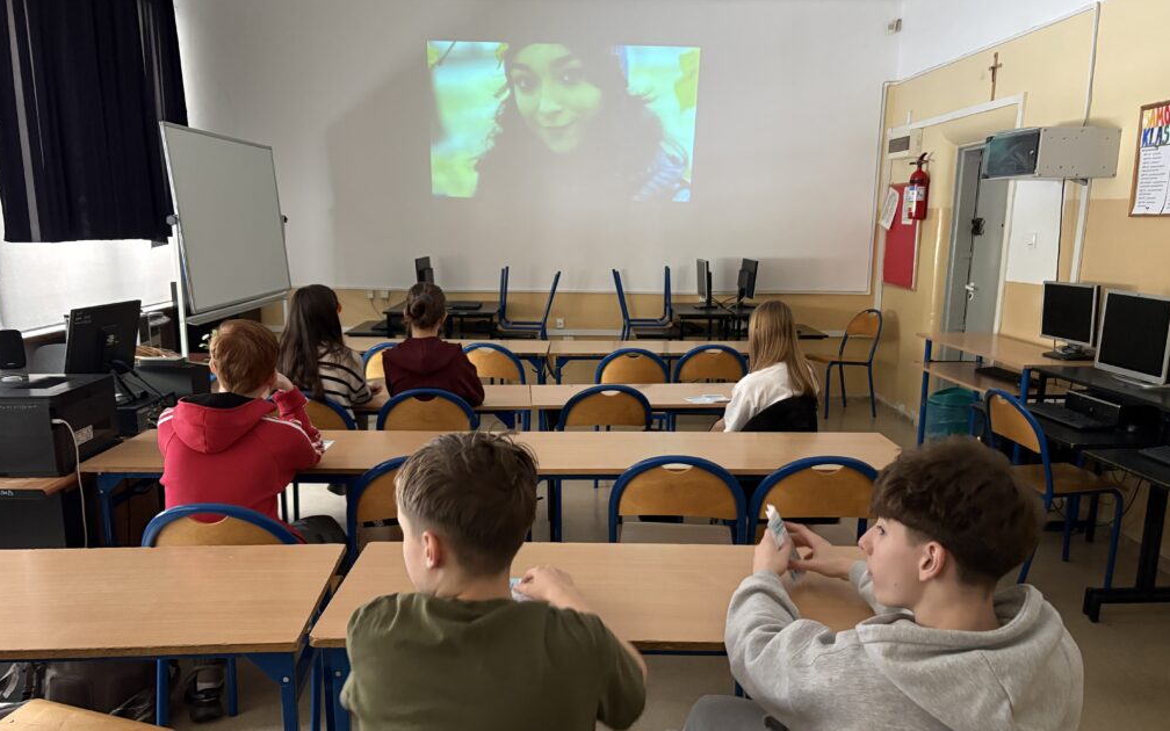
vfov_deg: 44.5
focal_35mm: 28
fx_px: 893
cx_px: 587
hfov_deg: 66.5
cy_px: 406
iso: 500
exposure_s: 1/40
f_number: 1.6
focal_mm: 5.96
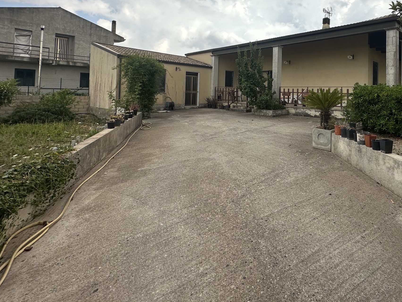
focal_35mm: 21
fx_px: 244
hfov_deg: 75.9
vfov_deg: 60.8
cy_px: 85
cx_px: 276
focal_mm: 2.22
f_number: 2.2
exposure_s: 1/2132
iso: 50
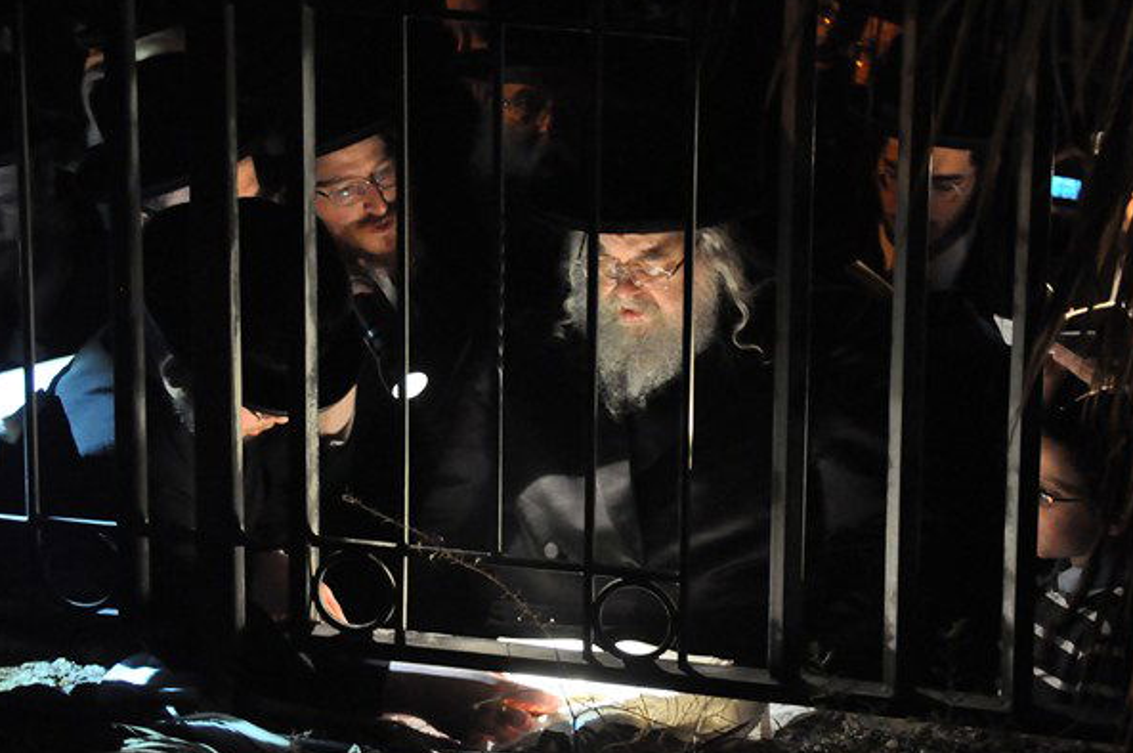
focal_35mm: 174
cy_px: 393
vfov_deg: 7.9
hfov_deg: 11.8
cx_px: 604
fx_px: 5470
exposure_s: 1/15
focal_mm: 86
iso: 3200
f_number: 5.6
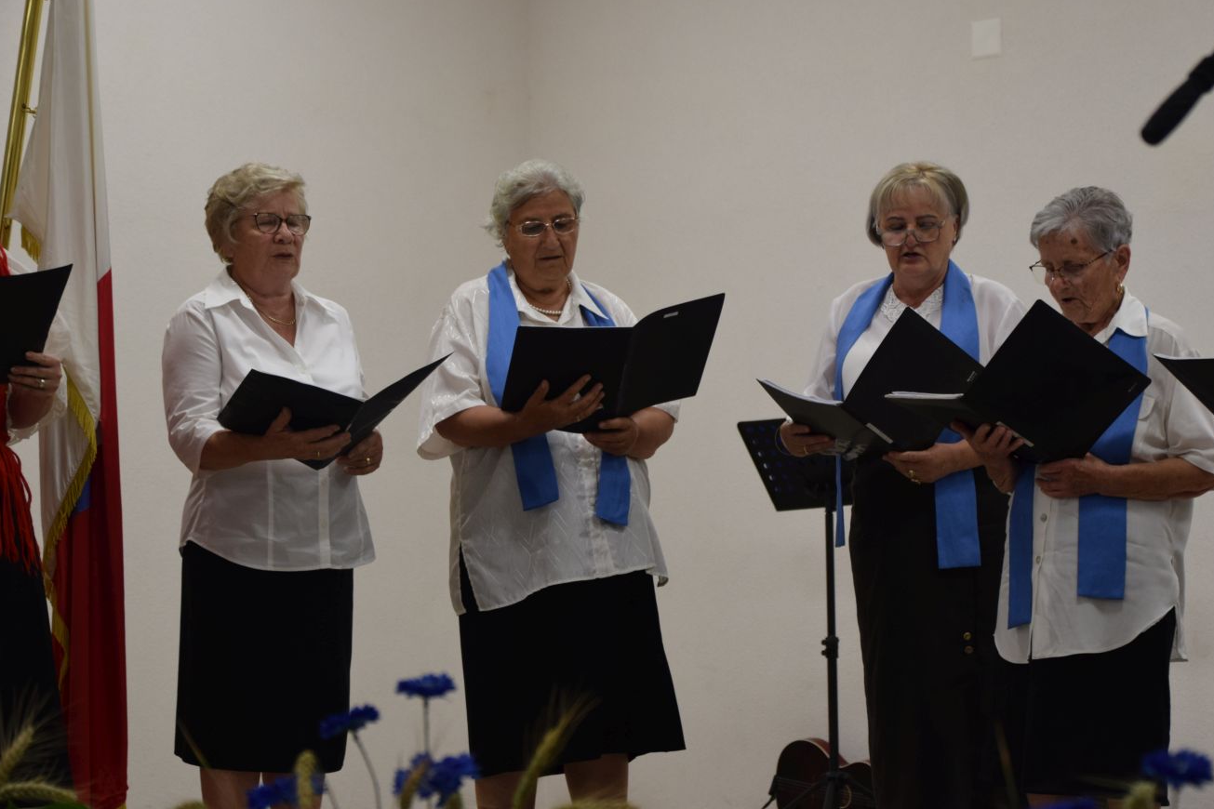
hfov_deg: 19.0
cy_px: 378
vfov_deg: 12.7
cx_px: 647
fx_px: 3627
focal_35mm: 108
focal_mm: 65
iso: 560
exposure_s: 1/60
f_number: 5
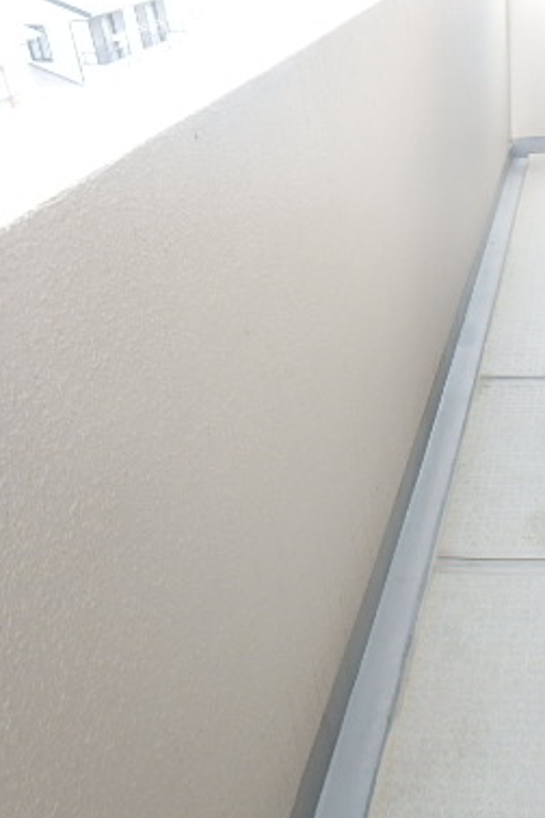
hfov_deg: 33.2
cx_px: 534
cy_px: 383
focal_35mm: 37
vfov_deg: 51.9
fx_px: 840
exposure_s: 1/80
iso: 125
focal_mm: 3.7
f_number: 3.5
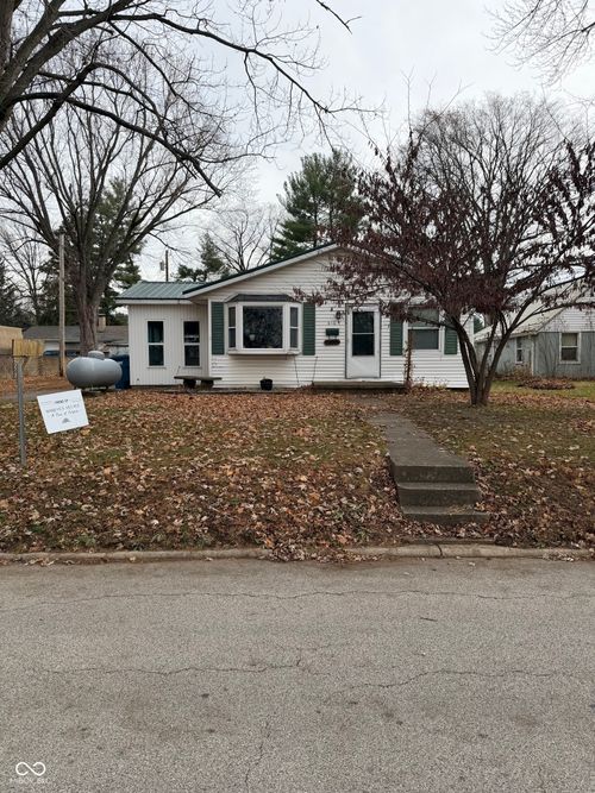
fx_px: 550
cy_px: 396
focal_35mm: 24
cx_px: 298
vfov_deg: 71.6
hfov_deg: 56.8
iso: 80
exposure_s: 1/2169
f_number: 1.78
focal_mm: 6.76
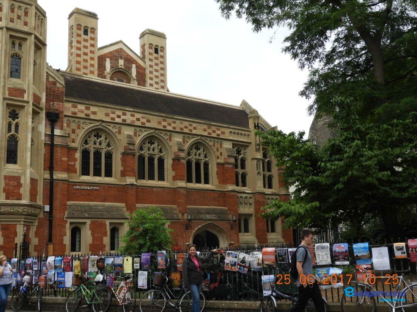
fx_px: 482
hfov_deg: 46.8
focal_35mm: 40
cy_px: 156
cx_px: 208
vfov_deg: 36.0
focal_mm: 7.2
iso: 100
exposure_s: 1/250
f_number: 3.8
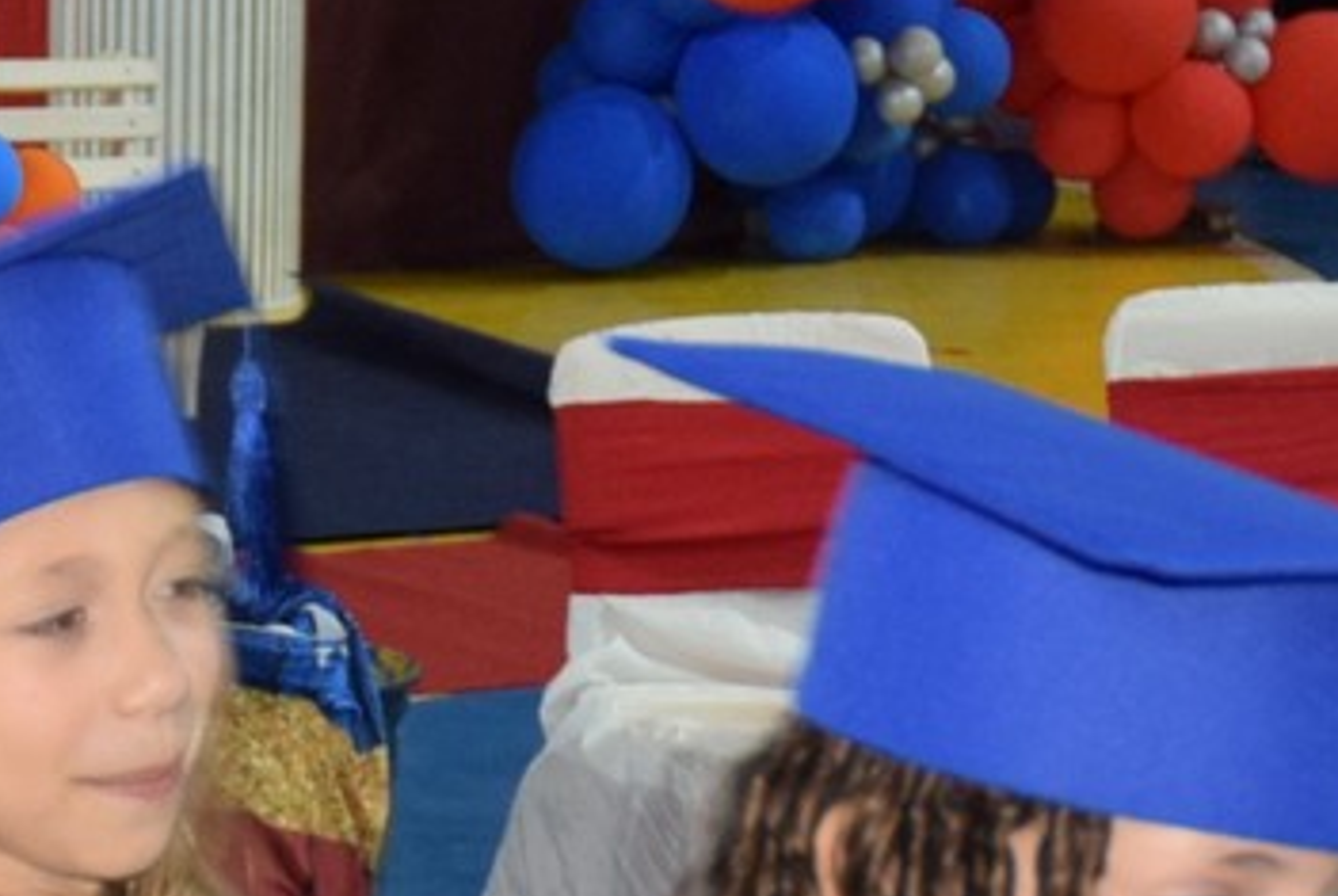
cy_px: 621
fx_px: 7128
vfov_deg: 7.2
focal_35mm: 192
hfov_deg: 10.7
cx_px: 105
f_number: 3.8
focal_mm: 25
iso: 1250
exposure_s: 1/60
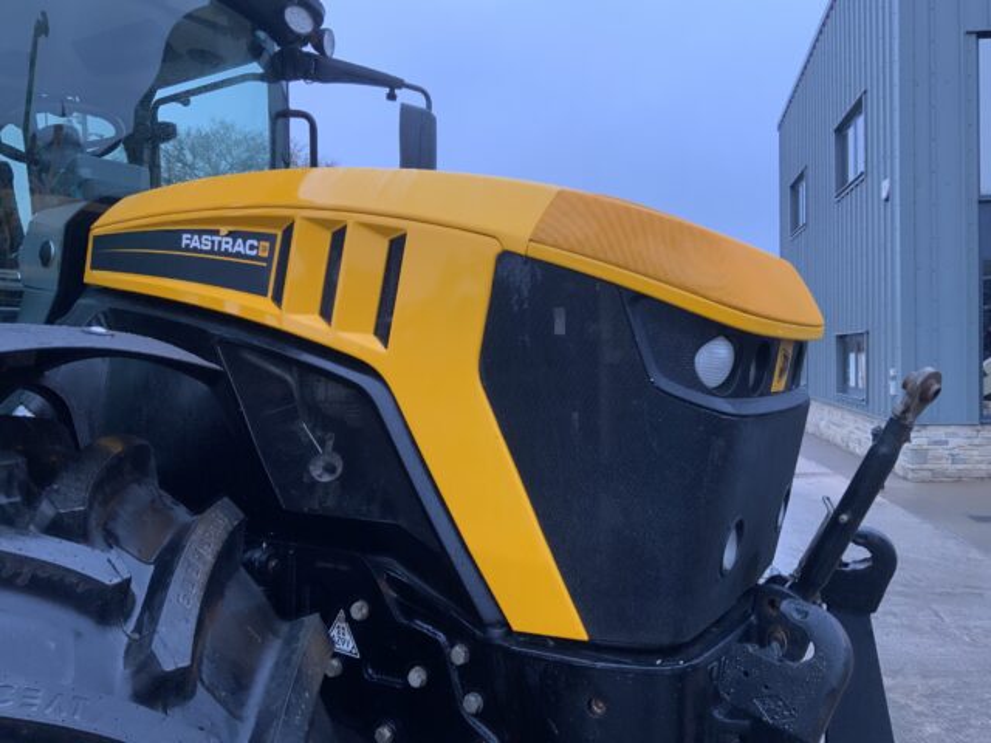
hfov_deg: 61.7
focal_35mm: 29
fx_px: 830
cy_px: 372
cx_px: 496
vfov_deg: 48.2
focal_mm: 3
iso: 100
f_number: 1.8
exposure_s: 1/60
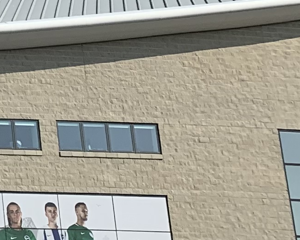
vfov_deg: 9.6
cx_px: -438
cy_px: -76
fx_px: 1393
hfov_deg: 10.5
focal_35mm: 157
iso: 25
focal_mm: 4.25
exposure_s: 1/2833
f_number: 1.8
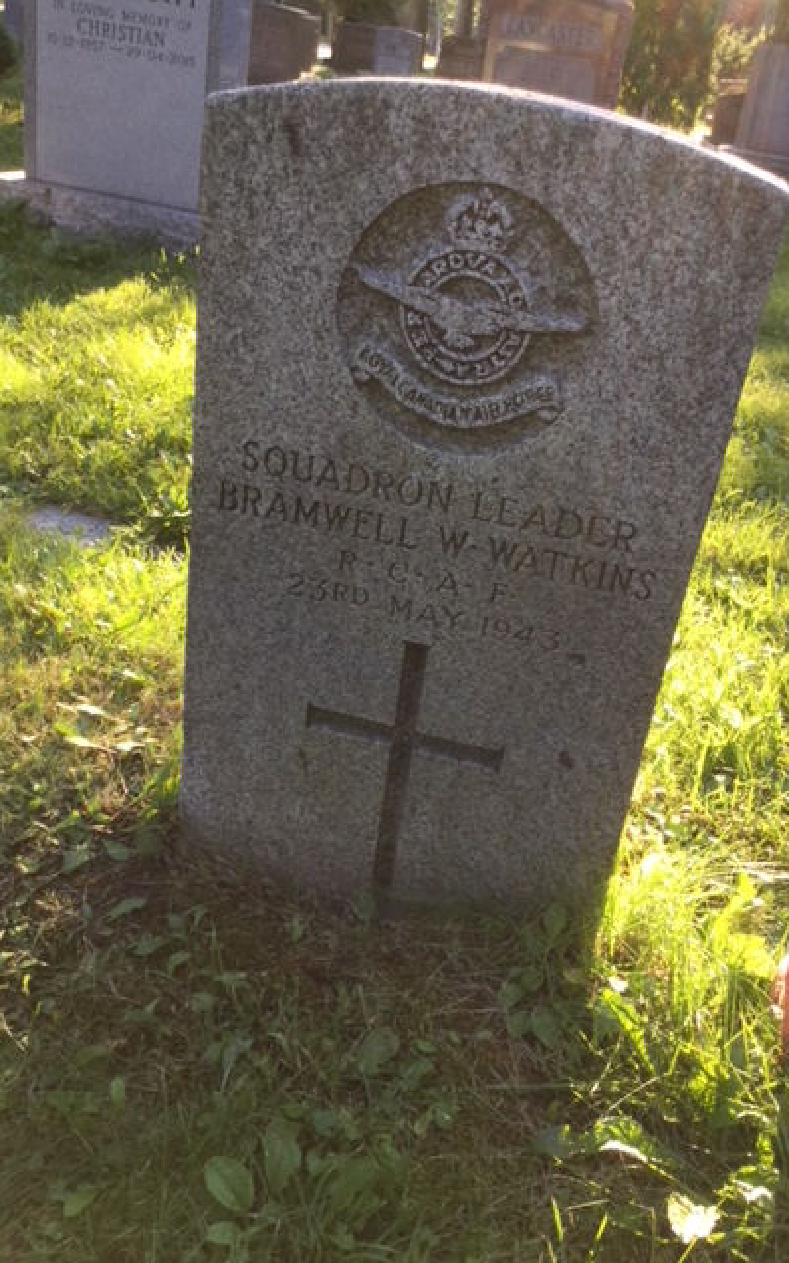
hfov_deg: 38.3
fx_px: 1136
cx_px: 442
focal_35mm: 33
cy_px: 632
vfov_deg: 58.1
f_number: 2.4
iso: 25
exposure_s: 1/60
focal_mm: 3.3
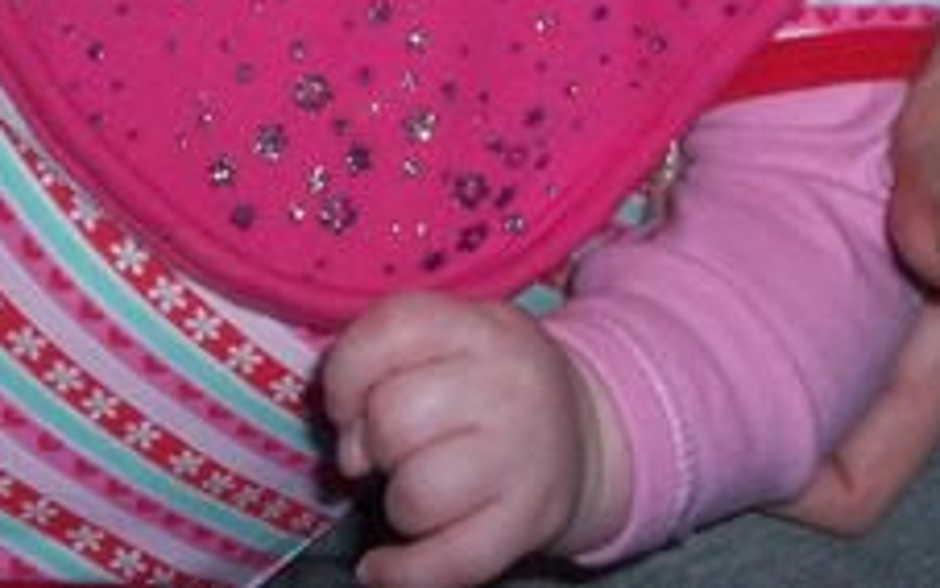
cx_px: 617
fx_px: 2588
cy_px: -340
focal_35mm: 101
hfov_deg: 20.5
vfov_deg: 12.2
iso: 140
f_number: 4.5
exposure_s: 1/64
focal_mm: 5.9
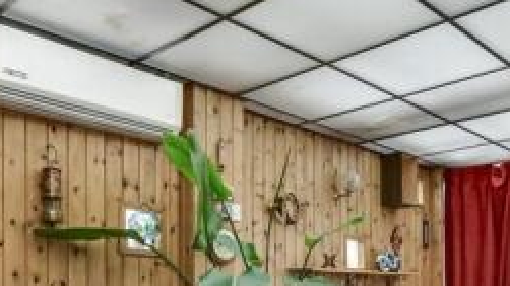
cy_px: 297
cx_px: 288
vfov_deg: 27.1
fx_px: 554
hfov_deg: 49.3
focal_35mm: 41
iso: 640
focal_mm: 10
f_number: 8
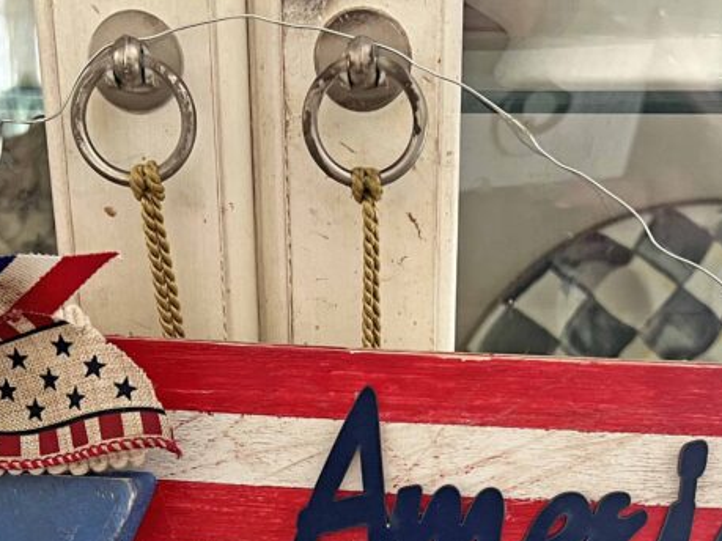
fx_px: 1209
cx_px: 392
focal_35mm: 58
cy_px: 602
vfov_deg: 23.6
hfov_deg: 33.2
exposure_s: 1/60
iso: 200
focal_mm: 5.7
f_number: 1.5
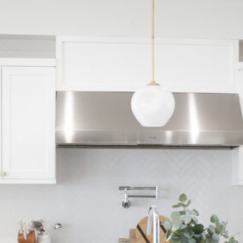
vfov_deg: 16.0
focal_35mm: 106
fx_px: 842
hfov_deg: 16.4
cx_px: 164
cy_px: 260
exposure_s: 1/4
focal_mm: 35
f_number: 13
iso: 640
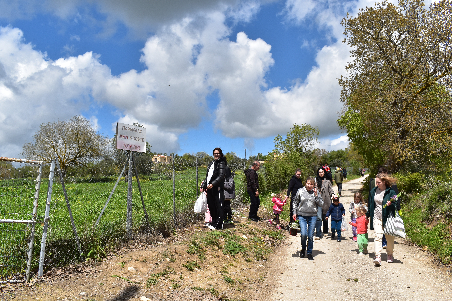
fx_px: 395
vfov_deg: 41.7
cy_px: 150
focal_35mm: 32
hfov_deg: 59.5
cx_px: 226
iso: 250
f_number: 11
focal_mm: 21
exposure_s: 1/500
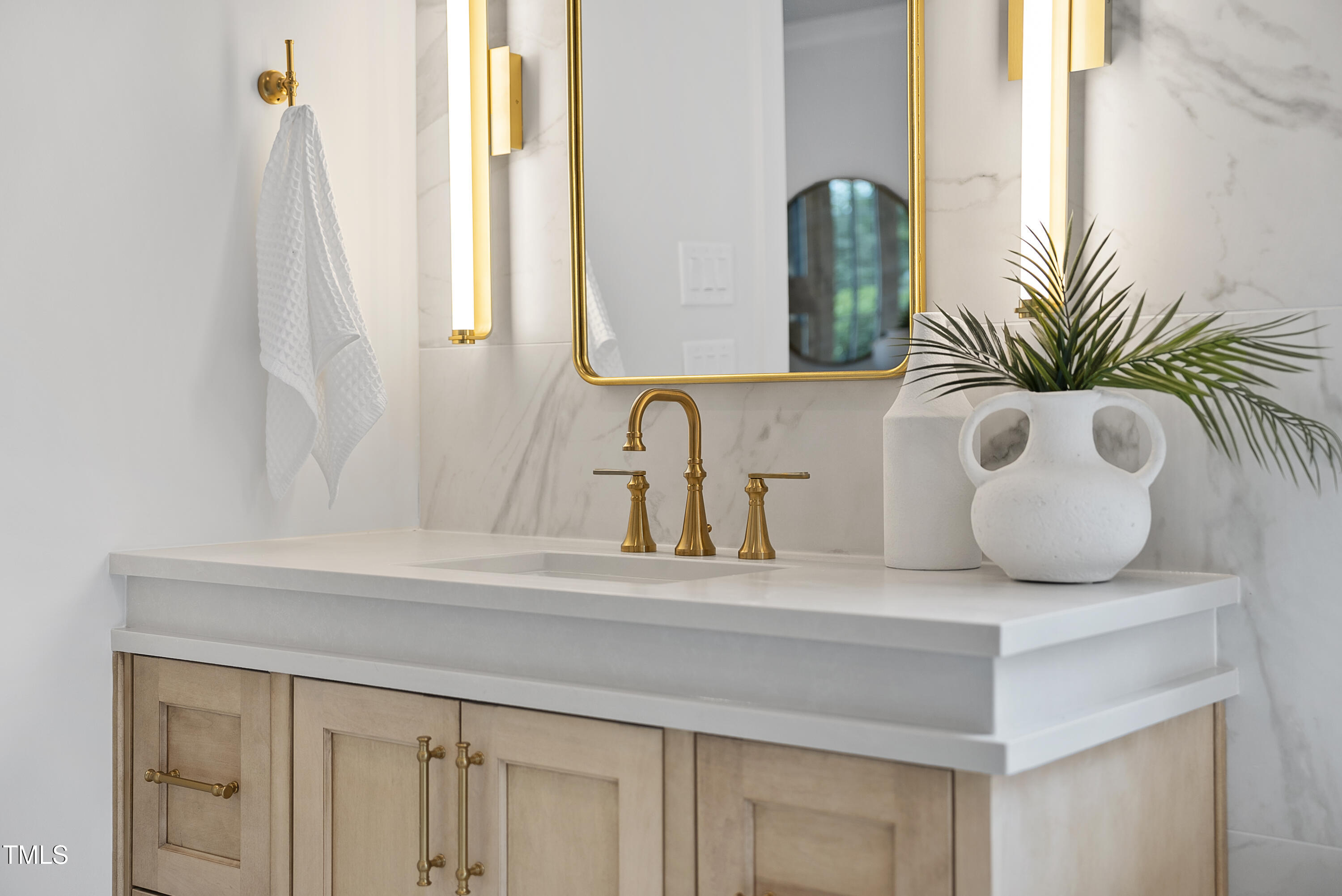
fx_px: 1641
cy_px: 448
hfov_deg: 44.5
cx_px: 671
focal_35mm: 44
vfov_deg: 30.5
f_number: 2.8
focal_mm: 44
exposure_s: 1/125
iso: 80
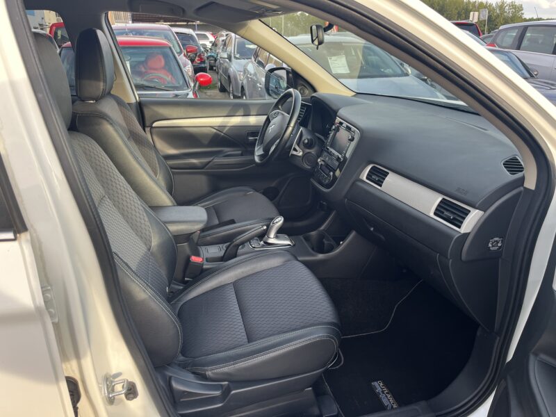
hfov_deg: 67.3
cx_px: 278
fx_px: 418
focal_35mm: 26
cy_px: 208
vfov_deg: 53.1
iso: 50
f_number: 1.6
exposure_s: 1/221
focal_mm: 5.1
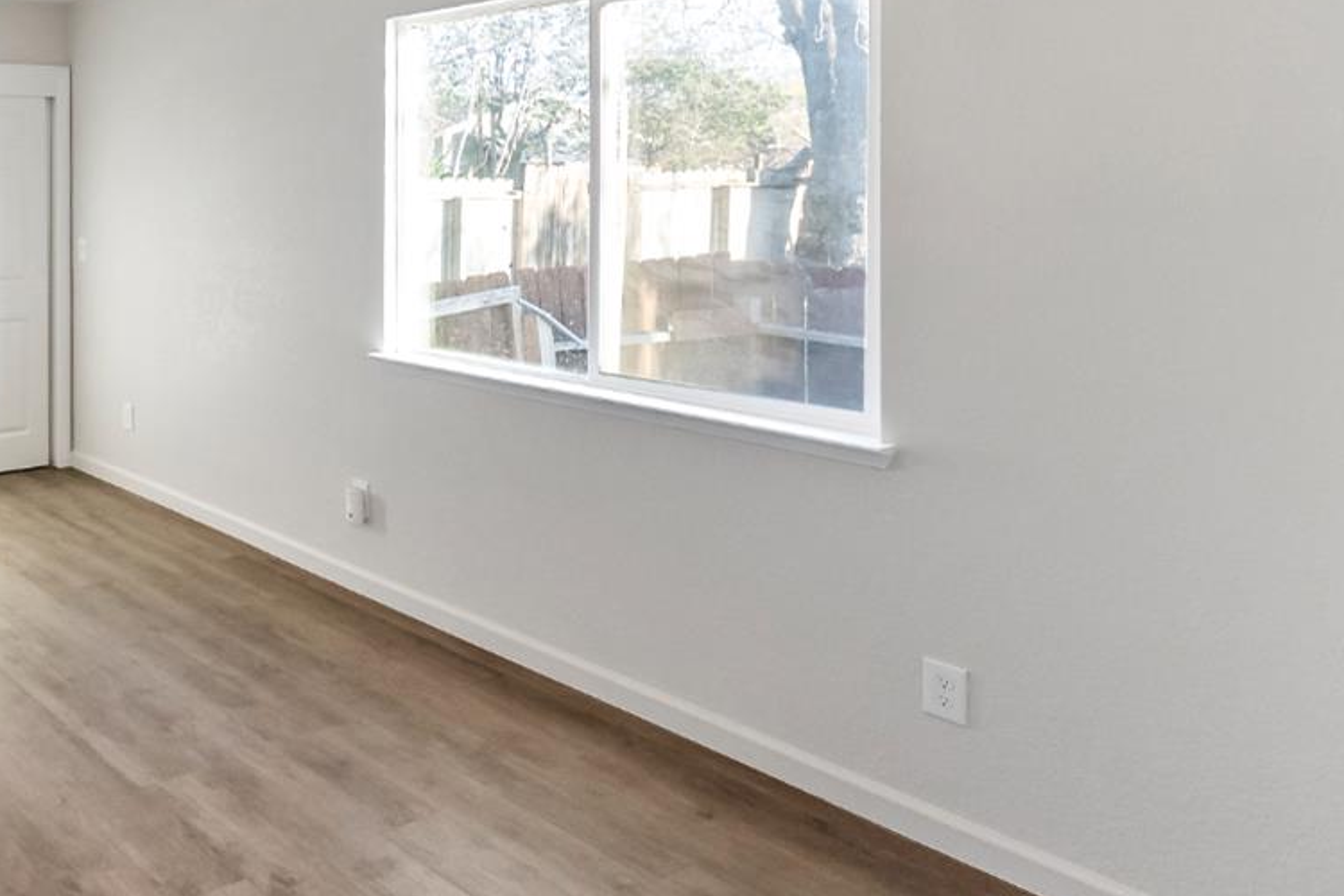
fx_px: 1045
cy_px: 215
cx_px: 7
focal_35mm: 28
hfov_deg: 52.4
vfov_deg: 44.7
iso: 800
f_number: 4
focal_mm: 14
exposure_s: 1/160
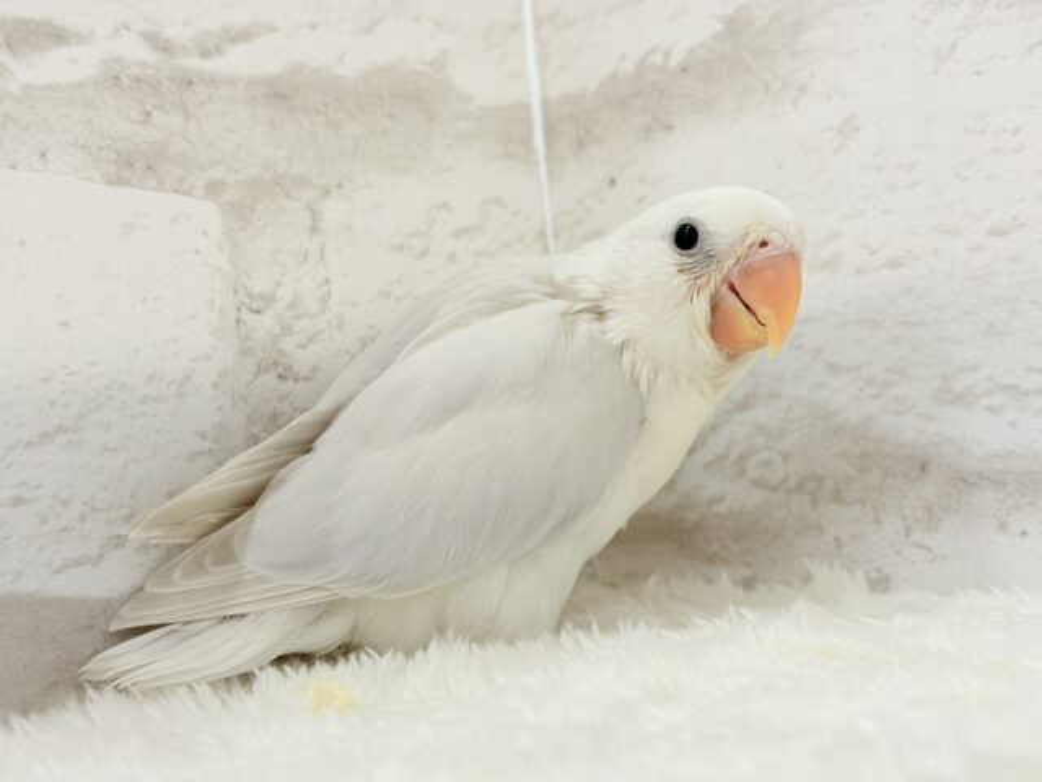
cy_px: 391
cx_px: 521
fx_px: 1565
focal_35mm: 52
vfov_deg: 28.0
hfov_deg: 36.8
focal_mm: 5.96
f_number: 1.6
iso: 100
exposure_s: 1/100
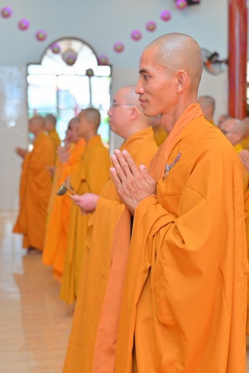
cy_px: 186
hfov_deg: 21.9
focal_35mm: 62
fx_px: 644
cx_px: 124
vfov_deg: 32.4
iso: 800
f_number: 3.5
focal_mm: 62
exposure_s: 1/125
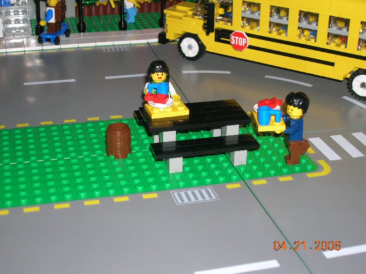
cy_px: 137
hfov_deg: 33.2
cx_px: 183
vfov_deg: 25.2
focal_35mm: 58
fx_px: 613
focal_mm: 9.7
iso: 50
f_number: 3.5
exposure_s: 1/60.1
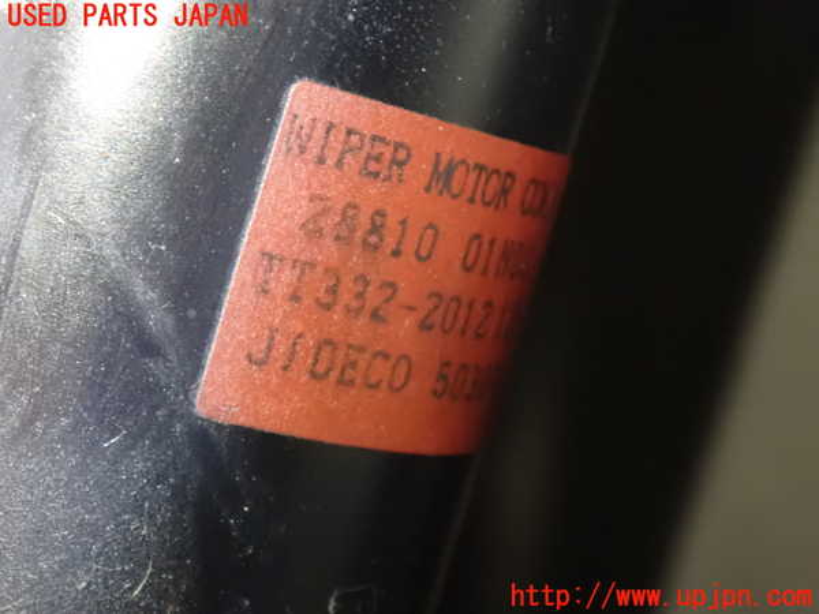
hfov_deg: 19.6
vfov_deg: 14.8
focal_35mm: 100
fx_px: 2366
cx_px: 410
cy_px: 307
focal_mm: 18
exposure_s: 1/13
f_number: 4.9
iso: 1600
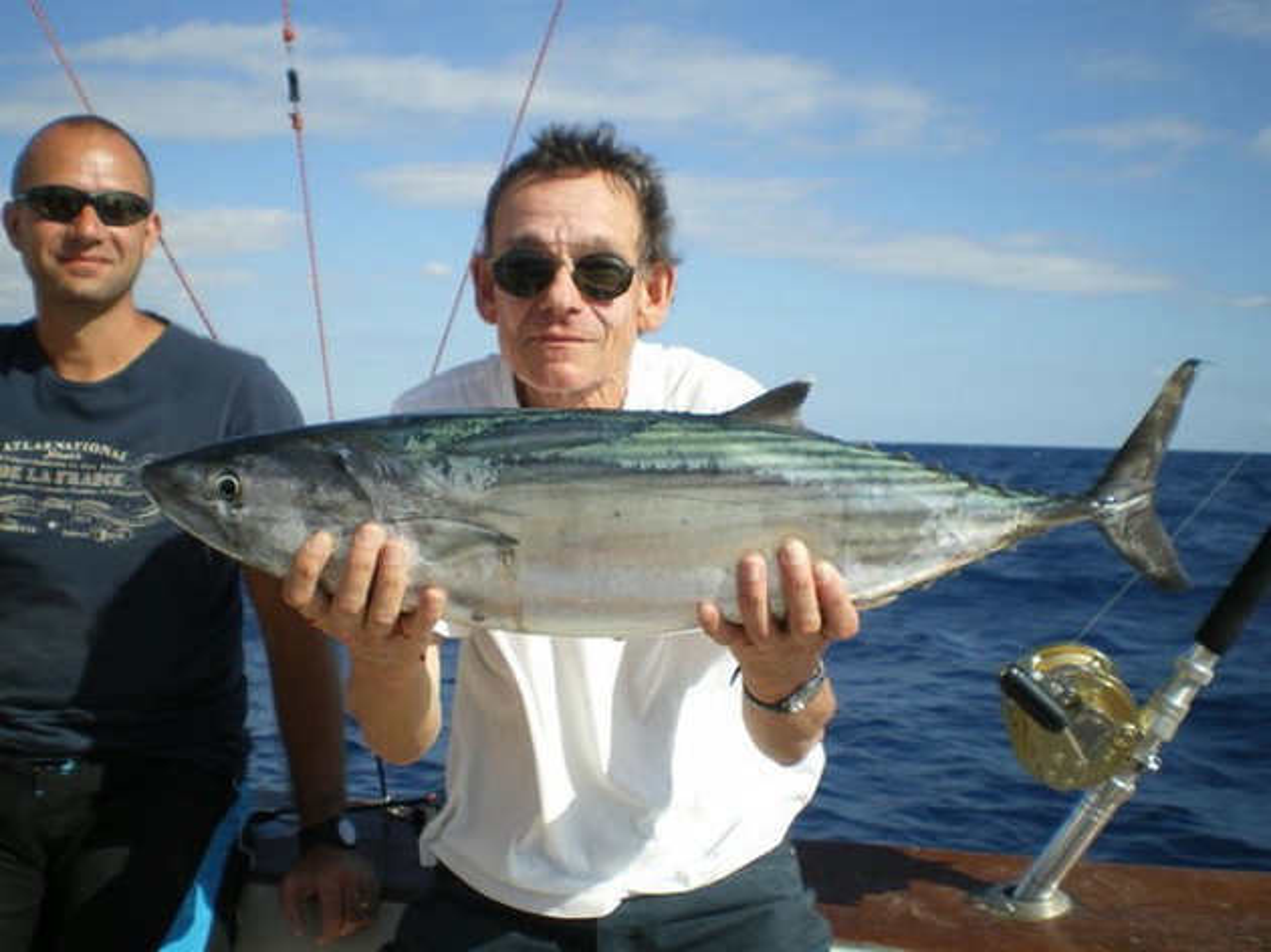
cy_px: 476
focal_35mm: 36
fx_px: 1321
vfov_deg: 39.6
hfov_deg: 51.4
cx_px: 636
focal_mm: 6.3
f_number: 4.6
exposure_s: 1/500
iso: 50
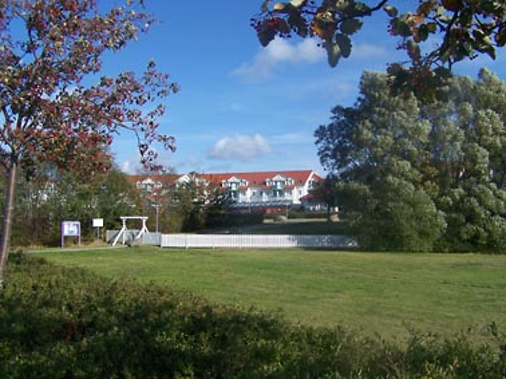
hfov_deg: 49.0
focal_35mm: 38
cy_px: 190
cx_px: 253
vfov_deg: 37.7
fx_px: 555
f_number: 4
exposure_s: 1/640
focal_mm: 6.3
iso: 64
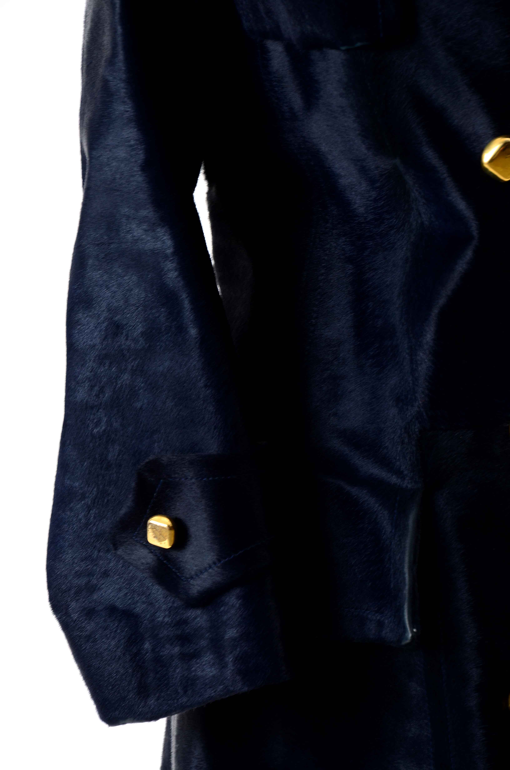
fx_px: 3362
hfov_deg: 8.7
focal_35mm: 158
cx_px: 255
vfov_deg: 13.1
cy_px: 385
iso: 200
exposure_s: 1/160
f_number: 9
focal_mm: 105
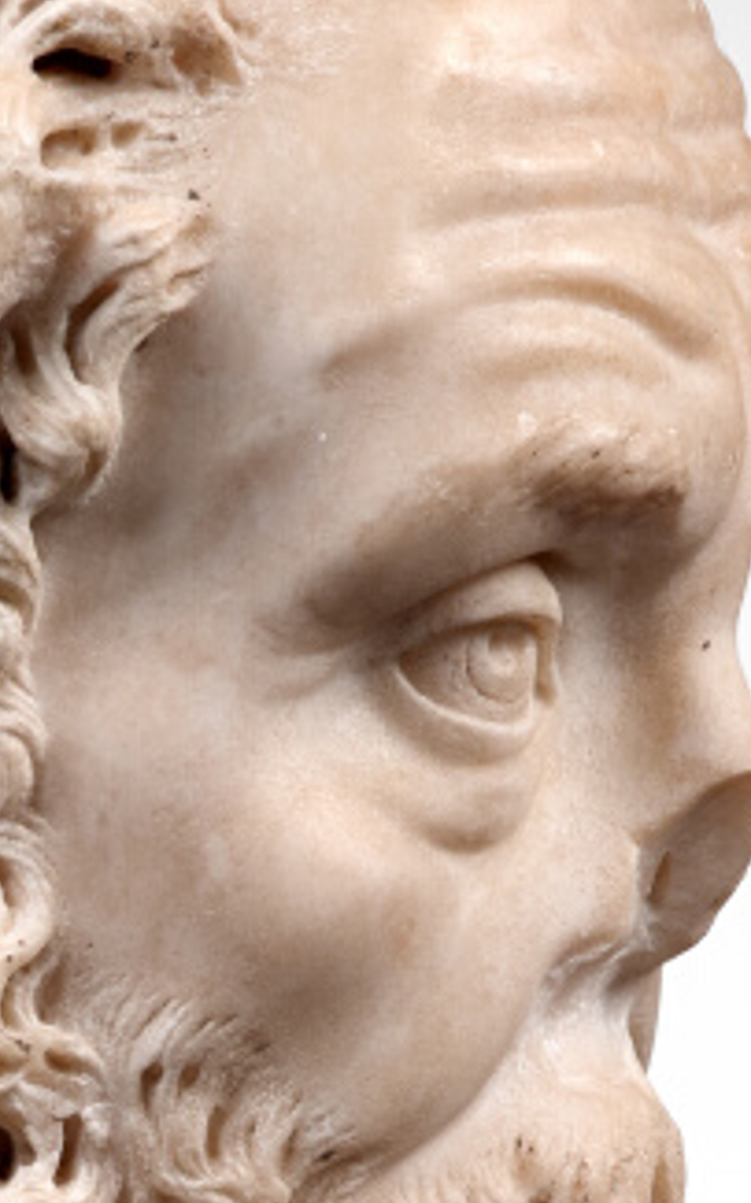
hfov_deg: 4.8
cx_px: -159
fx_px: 8977
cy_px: 1705
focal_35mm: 274
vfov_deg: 7.5
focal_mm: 80
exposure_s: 1/125
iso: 200
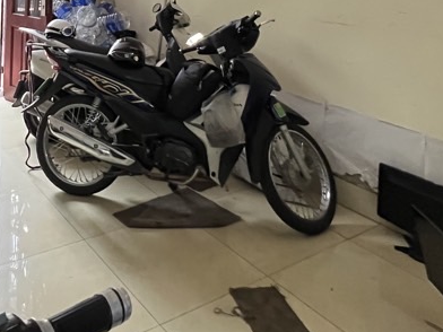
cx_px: 85
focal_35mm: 34
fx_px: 435
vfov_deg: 34.2
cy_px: -60
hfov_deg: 50.5
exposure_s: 1/56
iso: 1000
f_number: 1.8
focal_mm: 1.57
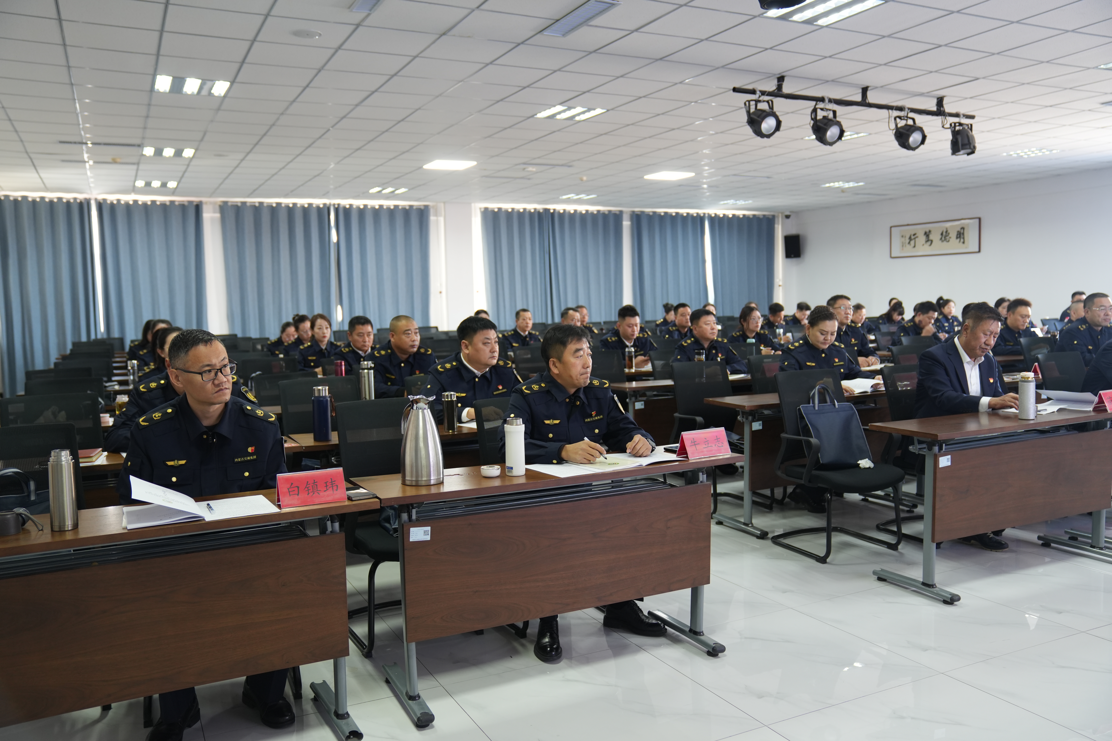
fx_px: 896
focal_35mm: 29
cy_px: 370
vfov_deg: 45.0
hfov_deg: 63.7
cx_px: 556
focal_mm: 29
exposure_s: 1/30
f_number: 2.8
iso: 800
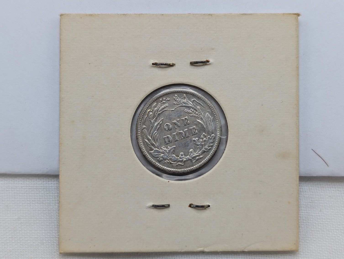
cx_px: 172
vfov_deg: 29.8
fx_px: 488
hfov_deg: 38.9
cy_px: 130
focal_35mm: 49
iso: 25
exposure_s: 1/242
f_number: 1.68
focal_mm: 6.9
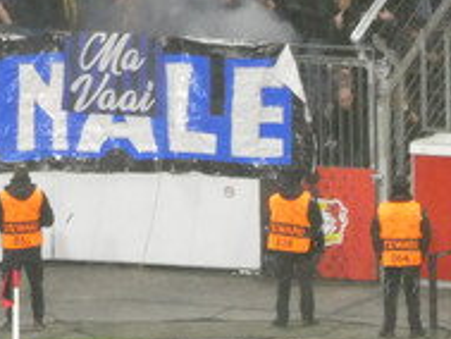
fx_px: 11042
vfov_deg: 1.8
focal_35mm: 847
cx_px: -155
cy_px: -201
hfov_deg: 2.3
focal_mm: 44.8
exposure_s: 1/80
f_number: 5.6
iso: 640
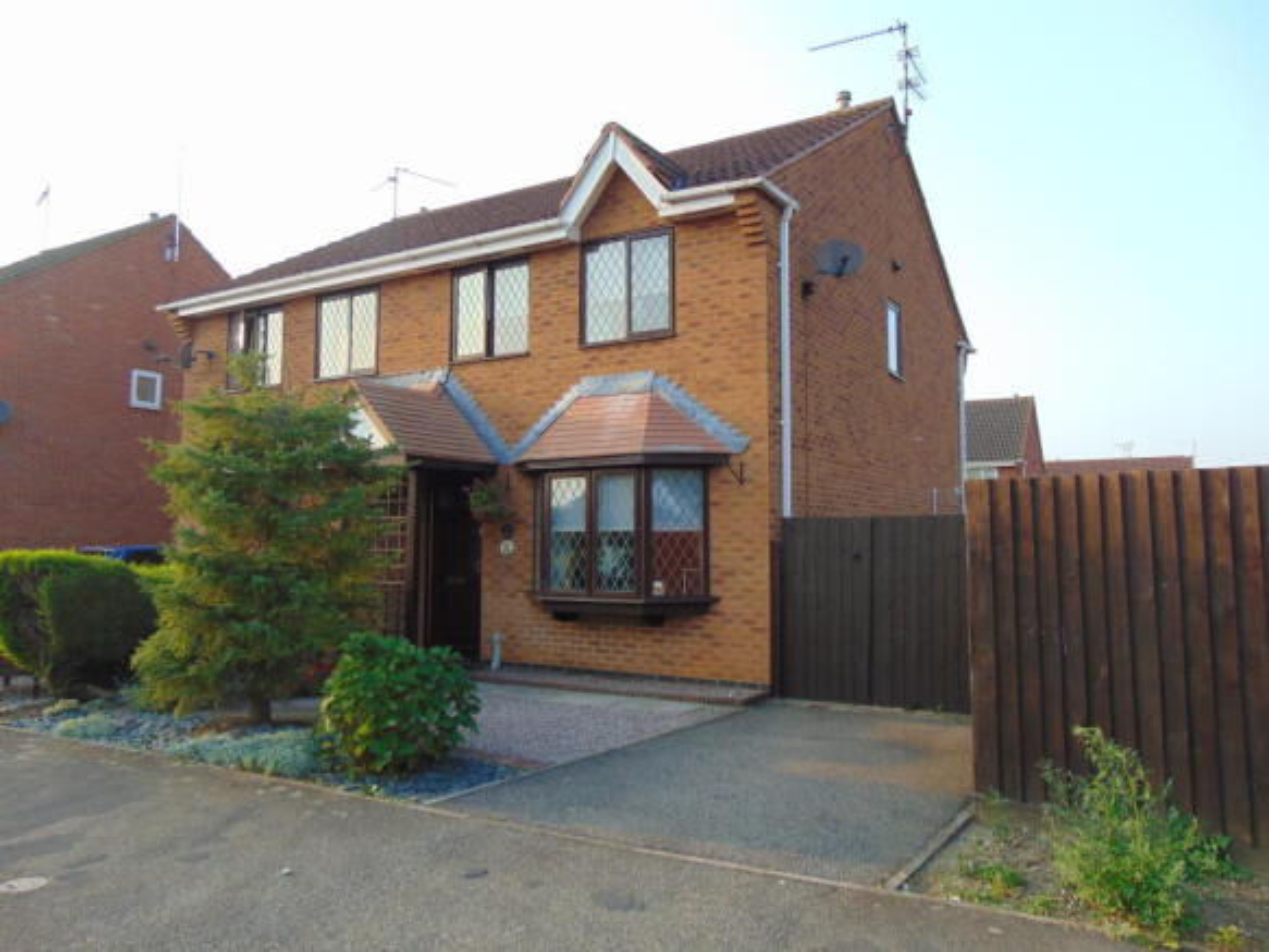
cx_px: 634
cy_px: 476
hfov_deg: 69.4
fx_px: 916
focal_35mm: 25
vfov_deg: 54.9
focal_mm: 4.5
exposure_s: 1/160
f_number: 3
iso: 80
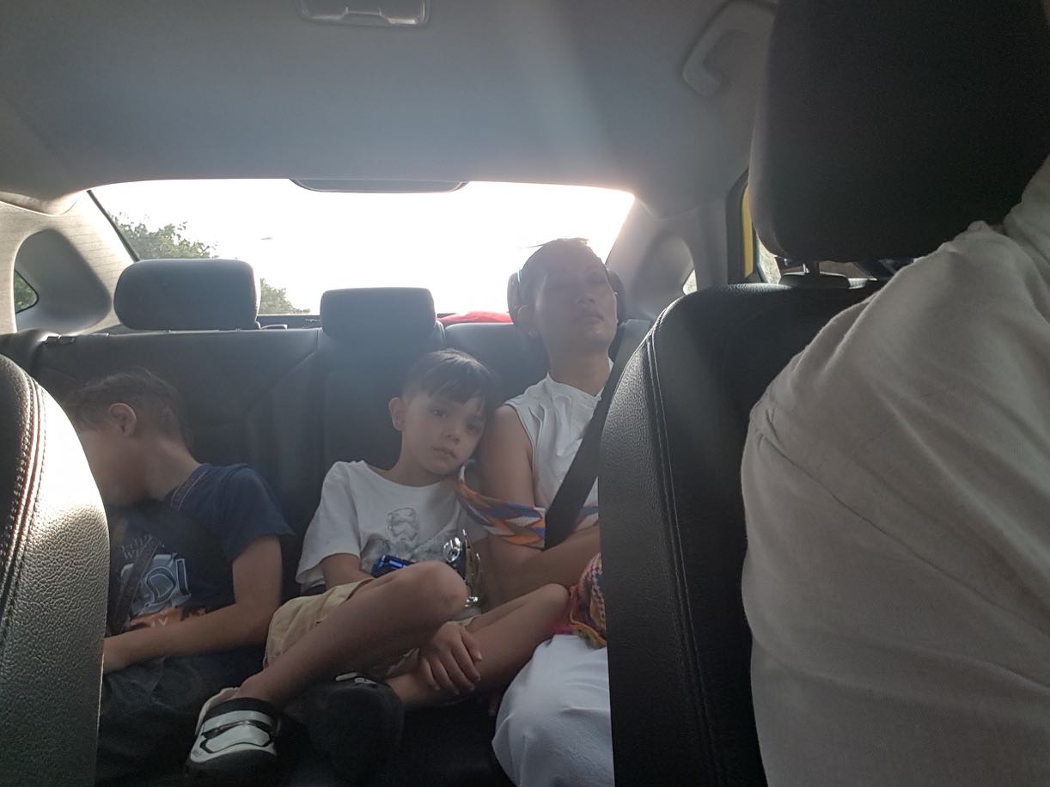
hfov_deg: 76.4
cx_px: 529
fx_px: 667
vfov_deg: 61.1
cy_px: 387
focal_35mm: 22
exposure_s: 1/327
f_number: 1.7
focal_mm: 2.1
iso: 50
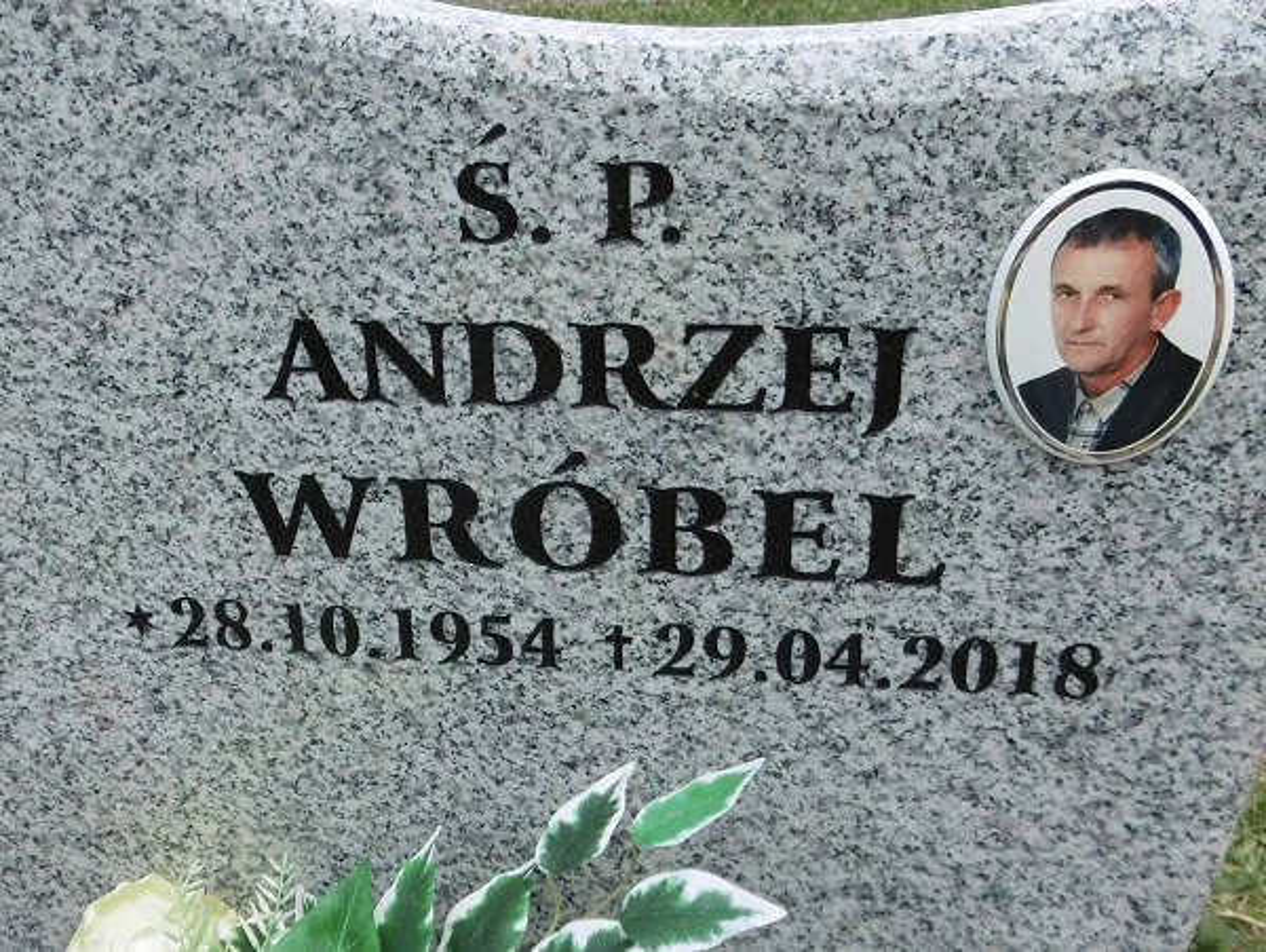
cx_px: 633
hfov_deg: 71.6
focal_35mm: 24
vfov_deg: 56.9
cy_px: 476
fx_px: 878
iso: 100
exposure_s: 1/1000
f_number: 3.1
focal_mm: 4.3
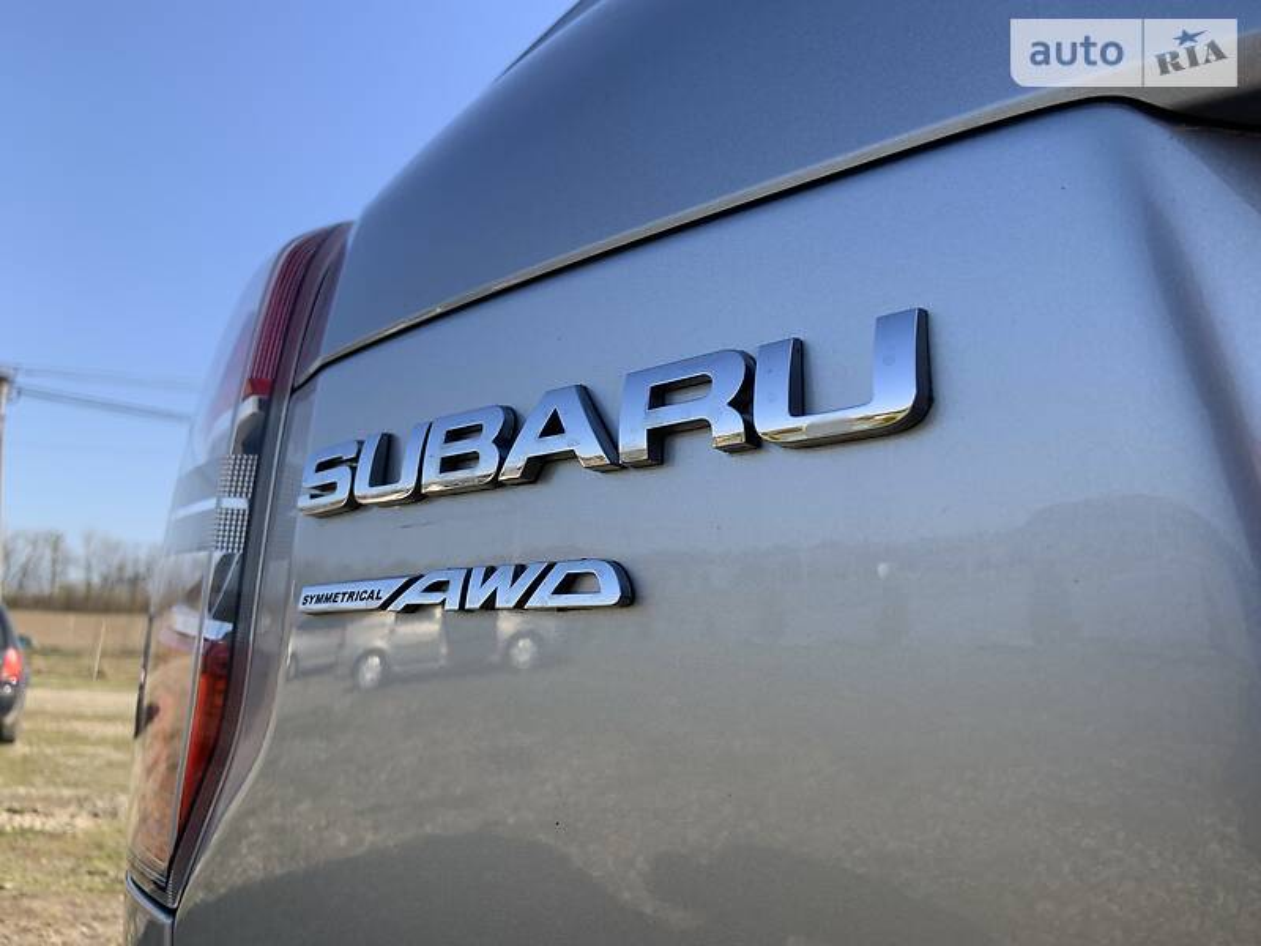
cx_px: 630
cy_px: 473
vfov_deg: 53.1
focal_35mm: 26
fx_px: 947
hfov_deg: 67.3
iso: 25
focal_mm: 4.2
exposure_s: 1/1163
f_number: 1.8
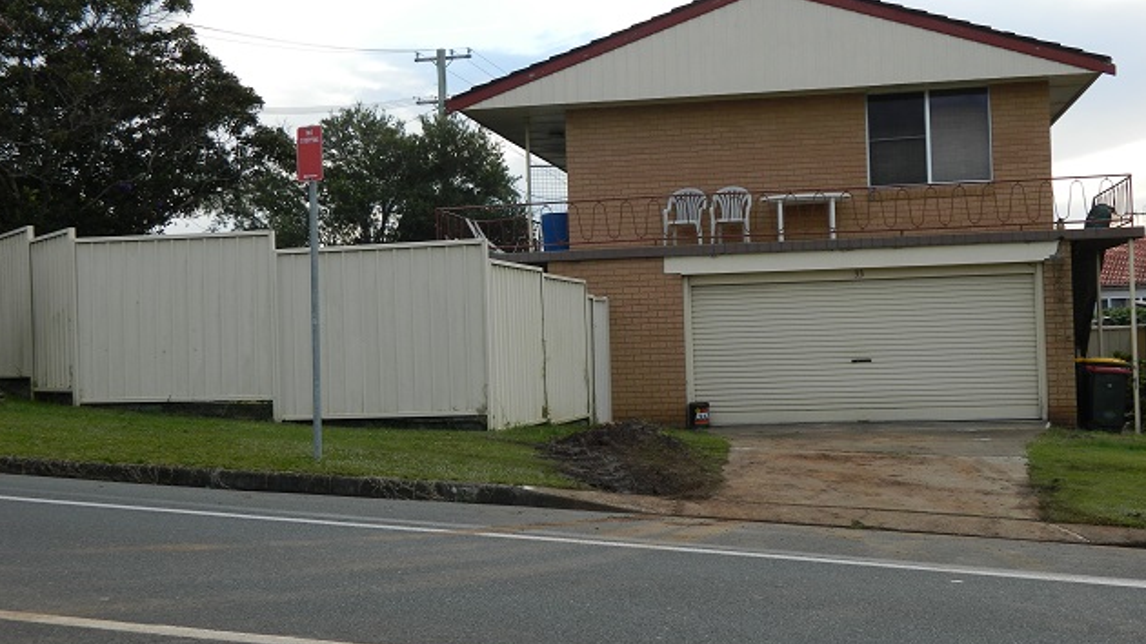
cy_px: 318
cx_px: 573
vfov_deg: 23.0
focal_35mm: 52
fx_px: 1580
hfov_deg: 39.9
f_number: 3.6
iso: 80
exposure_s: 1/160
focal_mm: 8.4
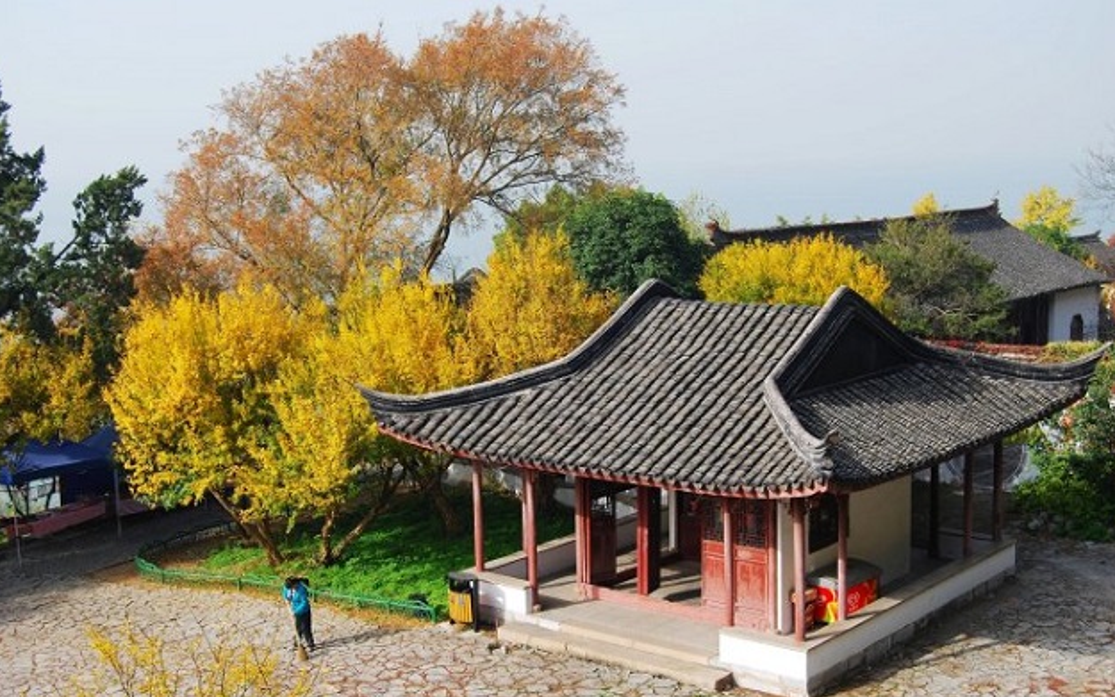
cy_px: 379
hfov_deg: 41.4
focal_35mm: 49
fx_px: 1475
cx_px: 562
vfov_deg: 26.6
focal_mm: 31
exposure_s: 1/200
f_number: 7.1
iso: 100
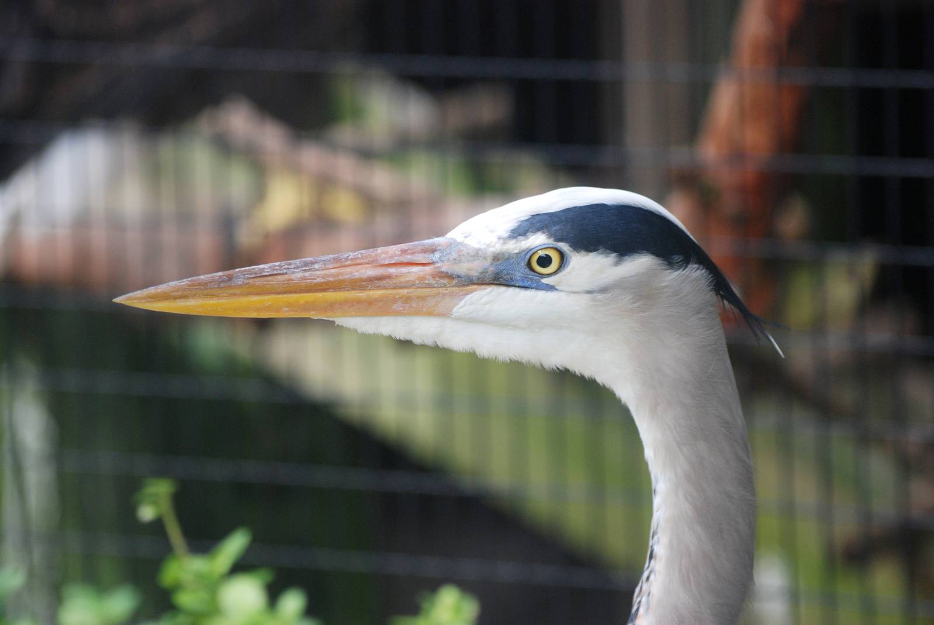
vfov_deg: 6.1
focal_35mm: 225
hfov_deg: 9.1
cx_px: 467
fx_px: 5844
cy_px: 312
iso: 400
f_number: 4.5
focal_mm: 150
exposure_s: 1/500
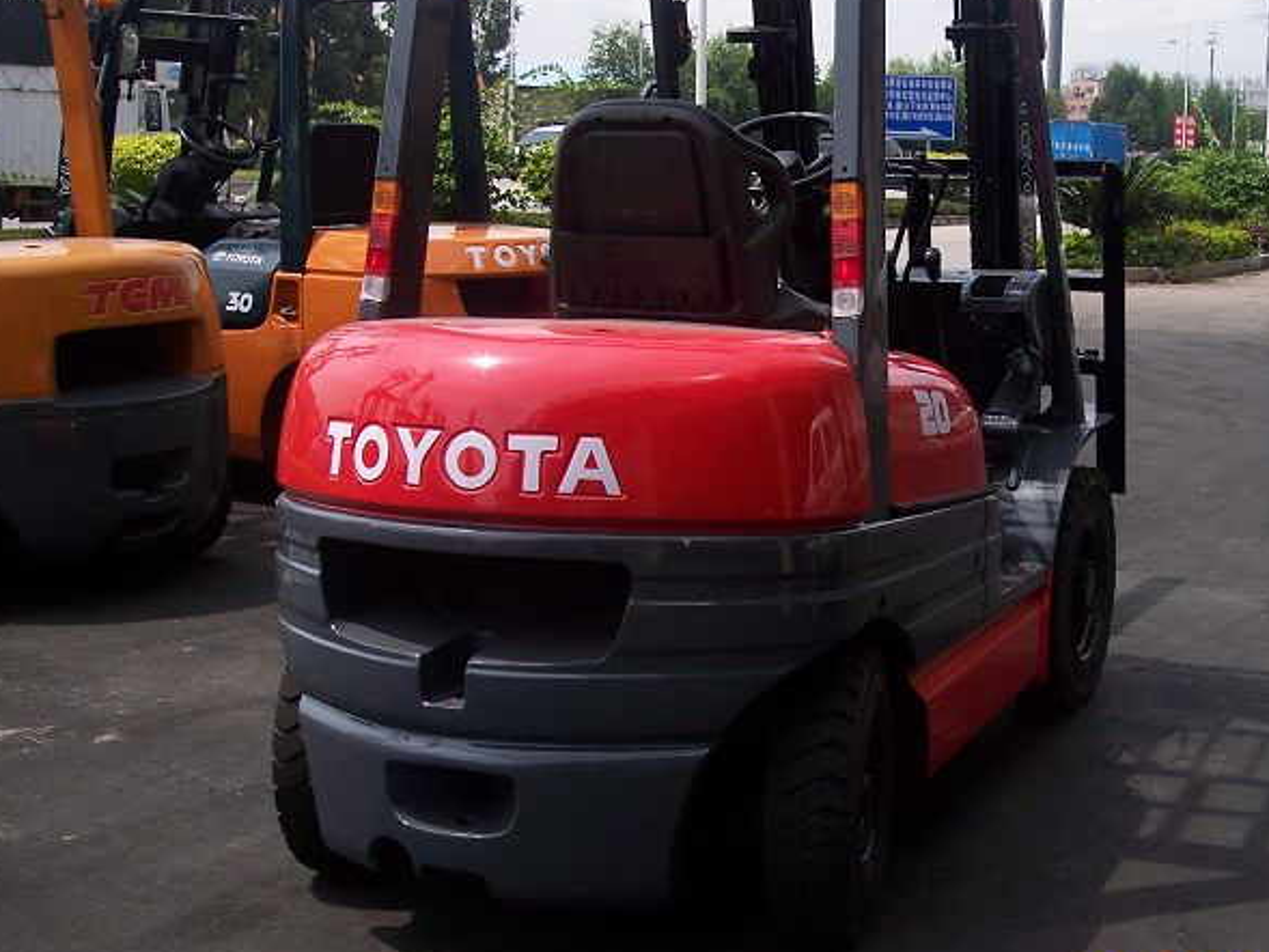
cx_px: 847
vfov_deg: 27.5
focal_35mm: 53
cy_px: 390
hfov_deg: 35.8
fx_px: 1943
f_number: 4
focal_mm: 8
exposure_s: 1/750
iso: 100
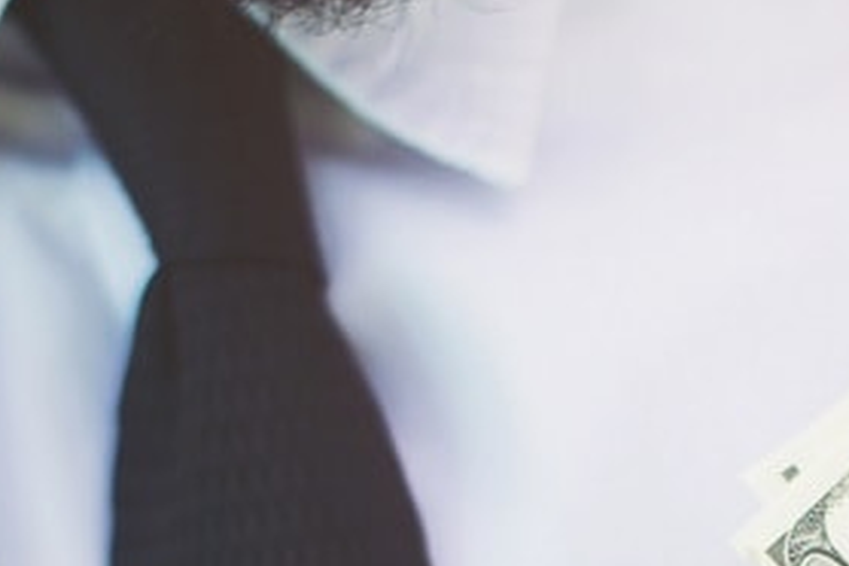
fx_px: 5070
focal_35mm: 215
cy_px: 989
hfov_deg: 9.5
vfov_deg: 6.3
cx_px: 1004
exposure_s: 1/1250
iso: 125
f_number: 2.2
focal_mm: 50
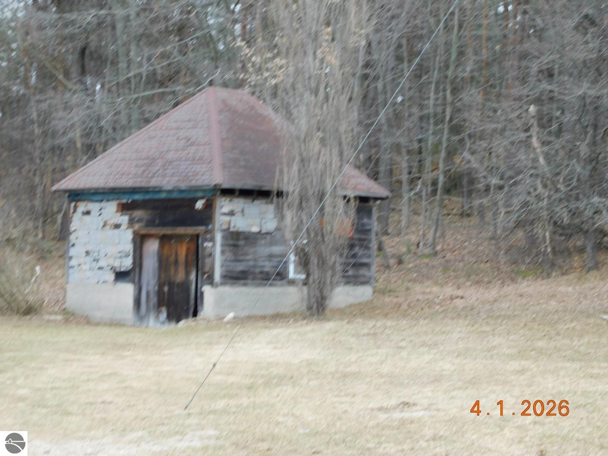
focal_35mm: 91
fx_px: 1598
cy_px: 228
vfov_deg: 16.2
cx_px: 304
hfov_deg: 21.5
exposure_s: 1/125
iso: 125
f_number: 4.5
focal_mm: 16.1
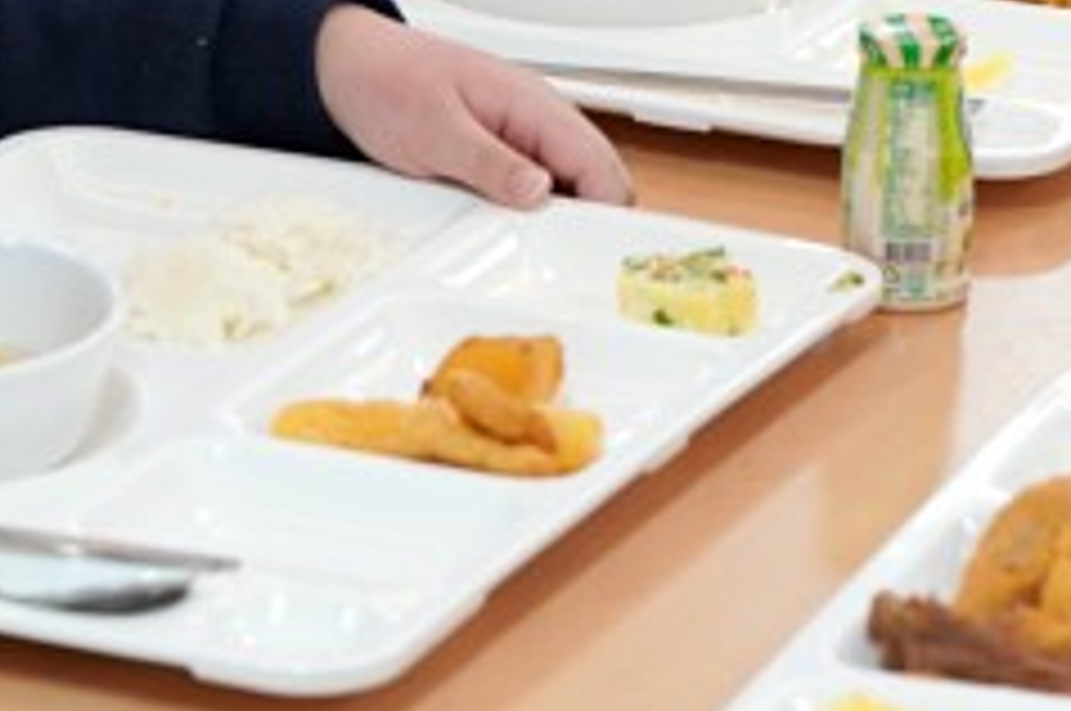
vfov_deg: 5.1
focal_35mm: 265
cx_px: 770
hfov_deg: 7.8
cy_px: -184
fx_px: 7873
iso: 1600
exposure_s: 1/160
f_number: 4
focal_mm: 70
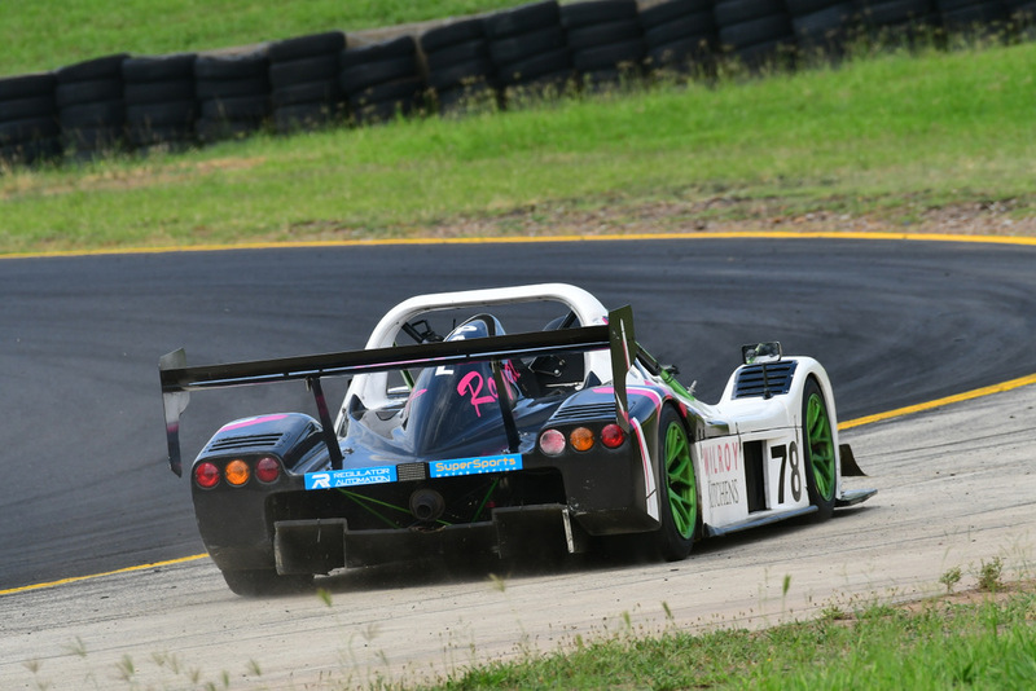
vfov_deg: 2.4
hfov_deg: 3.5
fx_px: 16840
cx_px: 518
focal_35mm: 585
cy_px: 346
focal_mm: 390
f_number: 9
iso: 400
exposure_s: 1/640
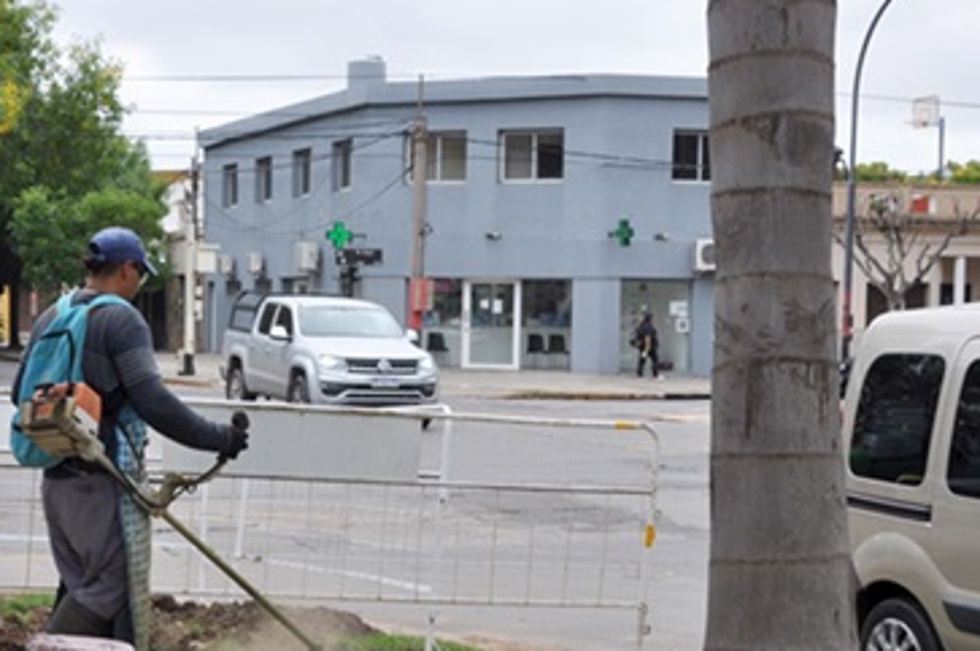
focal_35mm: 78
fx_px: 2120
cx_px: 274
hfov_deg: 25.8
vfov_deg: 17.4
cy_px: 421
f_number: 11
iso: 200
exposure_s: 1/125
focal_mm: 28
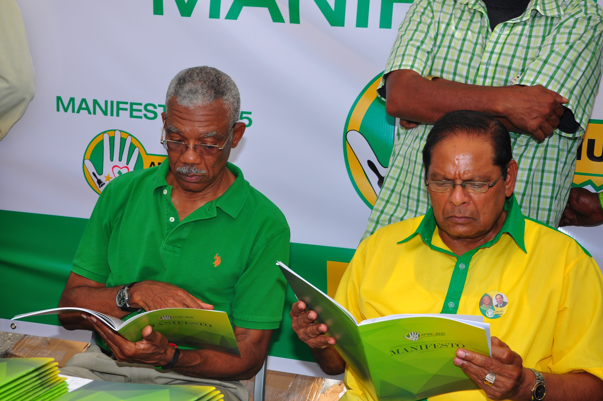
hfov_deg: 31.9
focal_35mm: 63
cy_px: 200
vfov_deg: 21.5
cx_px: 302
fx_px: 1054
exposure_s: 1/160
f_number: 9
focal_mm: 42
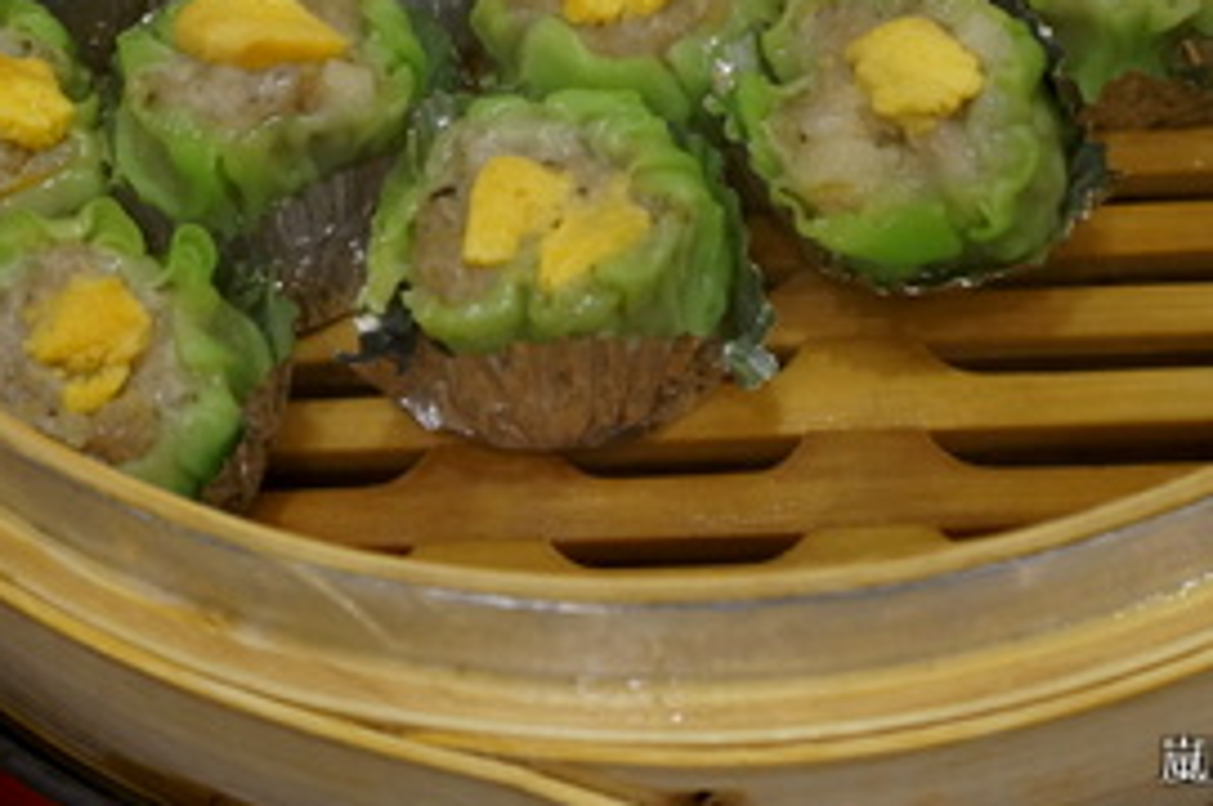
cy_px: -107
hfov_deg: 26.0
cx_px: 568
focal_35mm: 78
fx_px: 2625
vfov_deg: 16.8
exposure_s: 1/60
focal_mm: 22
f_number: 4
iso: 800
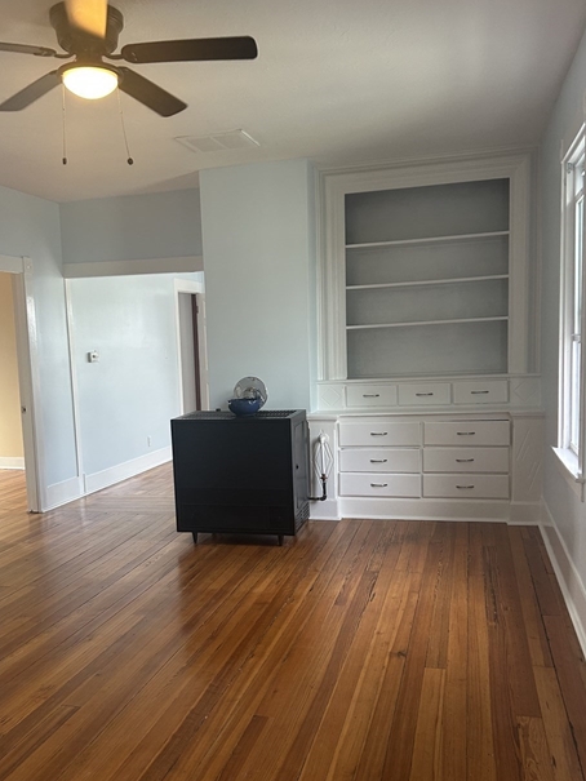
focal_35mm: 33
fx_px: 745
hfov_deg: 42.8
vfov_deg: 55.2
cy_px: 429
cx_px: 248
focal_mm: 5.7
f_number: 1.5
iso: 125
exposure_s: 1/100
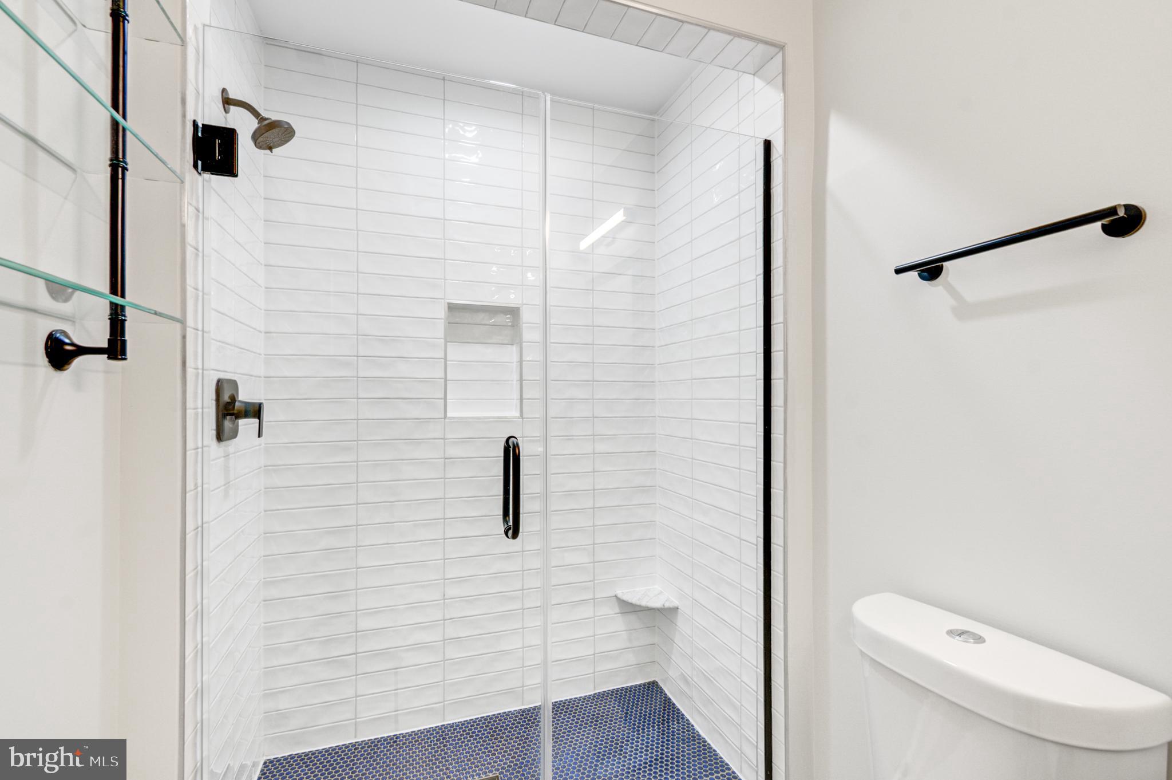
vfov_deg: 77.2
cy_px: 390
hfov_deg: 100.4
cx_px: 586
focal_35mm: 15
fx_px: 488
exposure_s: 1/10
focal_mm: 10
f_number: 10
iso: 200
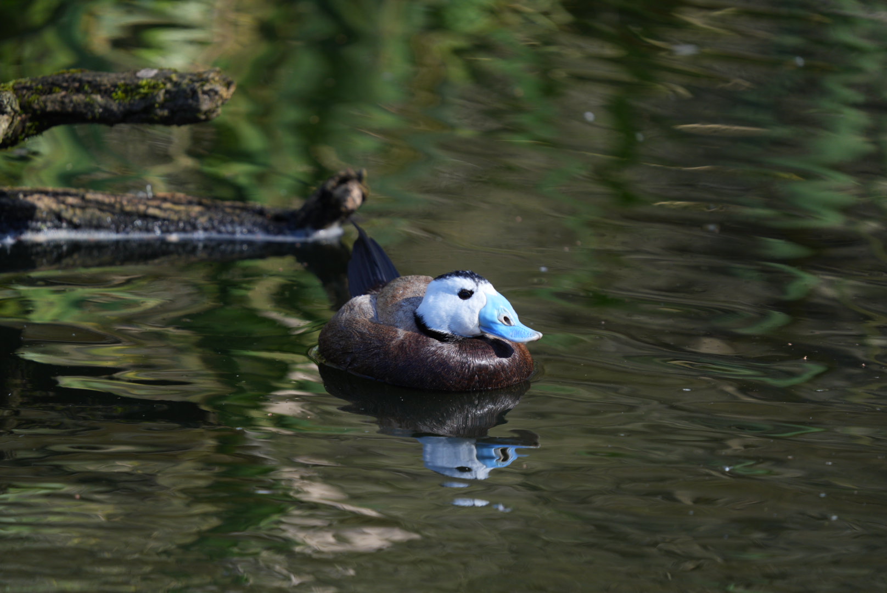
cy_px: 296
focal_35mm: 600
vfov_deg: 2.3
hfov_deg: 3.4
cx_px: 444
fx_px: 14793
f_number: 6.3
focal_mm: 600
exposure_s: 1/400
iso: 500
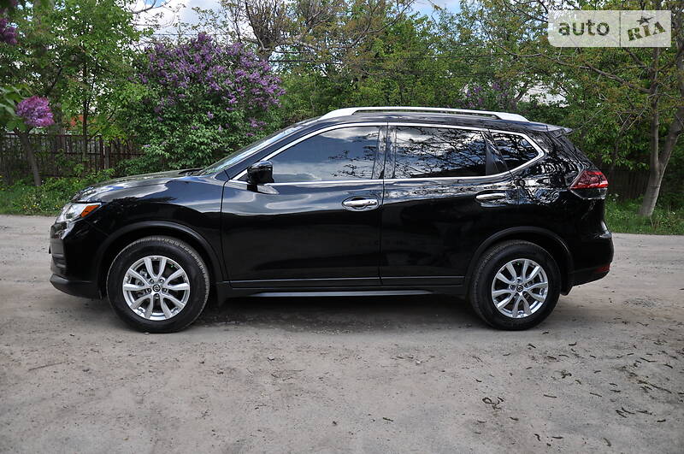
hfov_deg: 67.5
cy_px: 227
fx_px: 512
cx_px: 342
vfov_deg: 47.8
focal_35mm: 27
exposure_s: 1/1000
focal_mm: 18
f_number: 3.5
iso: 200
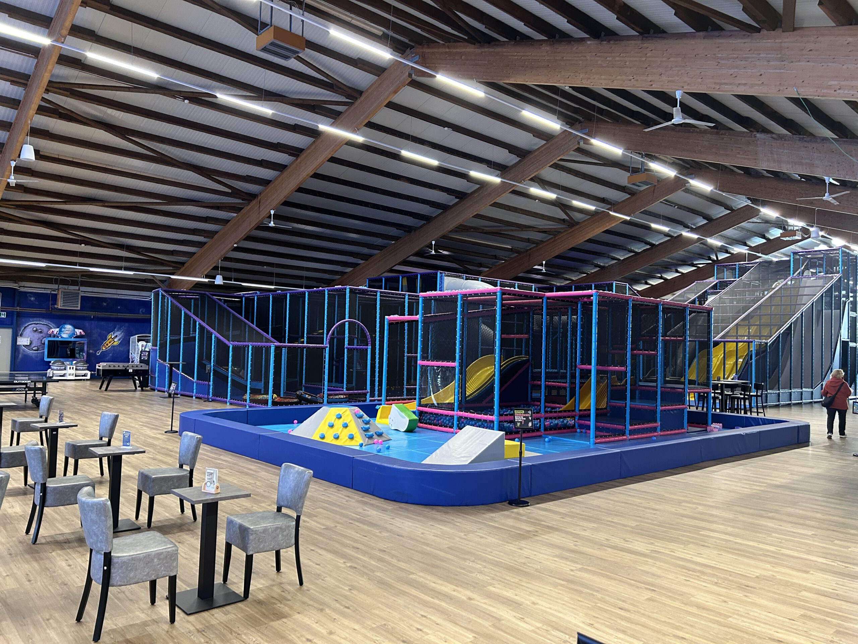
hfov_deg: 67.3
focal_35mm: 26
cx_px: 429
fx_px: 644
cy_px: 322
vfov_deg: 53.1
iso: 200
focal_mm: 5.7
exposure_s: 1/50
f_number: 1.5
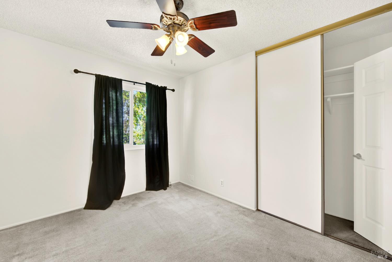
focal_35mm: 14
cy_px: 131
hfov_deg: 104.2
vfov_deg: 81.3
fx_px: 153
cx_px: 196
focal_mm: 14
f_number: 14
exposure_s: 1/4
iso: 100
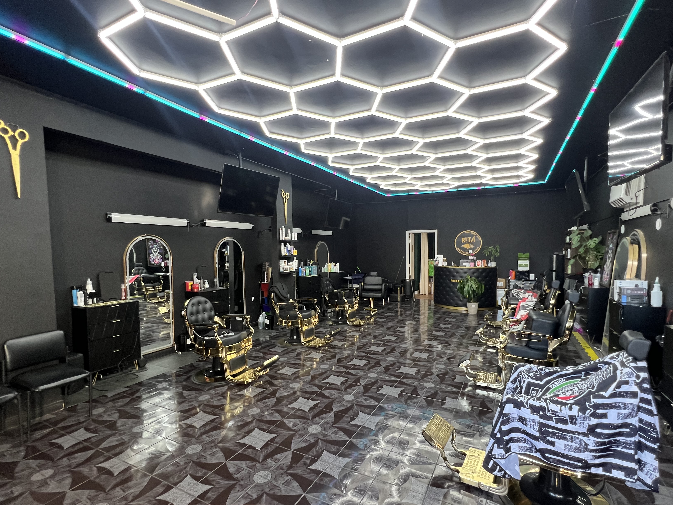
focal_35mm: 16
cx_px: 336
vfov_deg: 78.0
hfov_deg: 94.5
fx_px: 311
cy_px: 265
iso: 200
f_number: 1.8
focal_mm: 1.57
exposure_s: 1/99
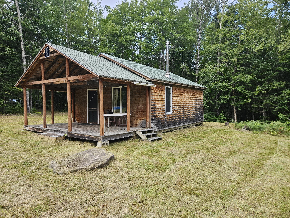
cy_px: 109
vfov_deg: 58.9
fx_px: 193
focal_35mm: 23
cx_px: 145
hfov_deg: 73.9
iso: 64
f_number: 1.8
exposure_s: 1/719
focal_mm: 5.4
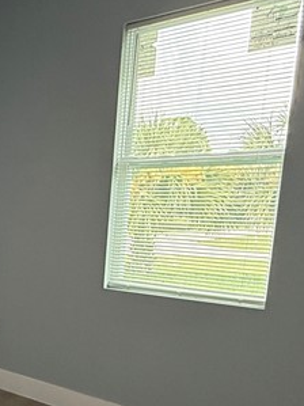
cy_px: 297
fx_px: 562
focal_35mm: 48
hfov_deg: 25.7
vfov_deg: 38.8
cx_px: -96
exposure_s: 1/99
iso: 160
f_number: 2.2
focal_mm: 2.22
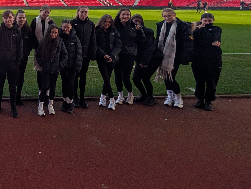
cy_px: 20
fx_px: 218
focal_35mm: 30
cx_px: -22
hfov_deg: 45.6
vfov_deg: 43.1
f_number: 1.7
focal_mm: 2.02
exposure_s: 1/1220
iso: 53
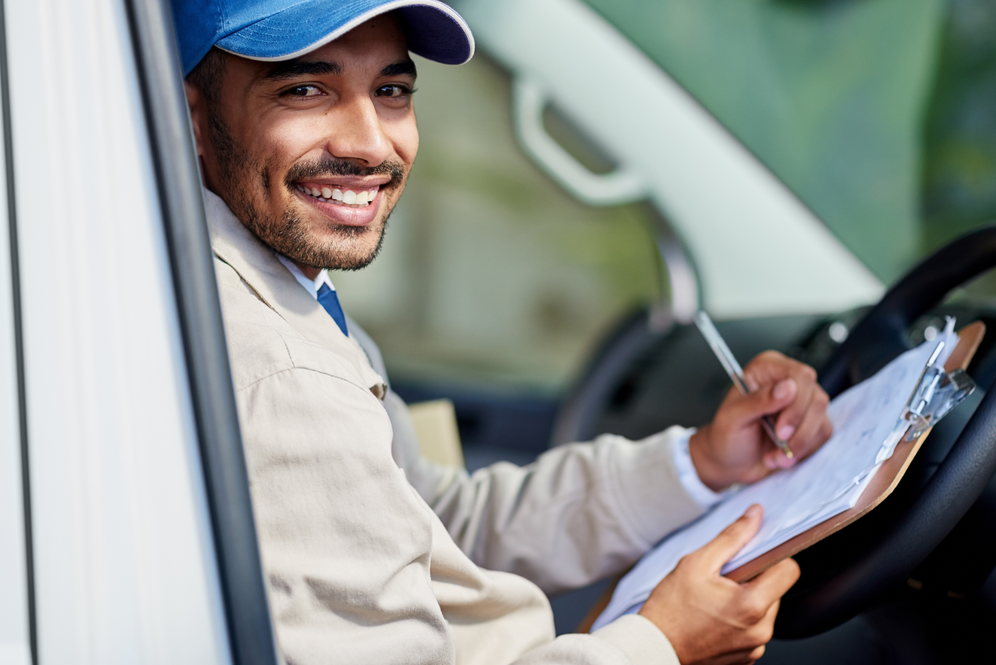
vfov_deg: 12.8
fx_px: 2961
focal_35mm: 107
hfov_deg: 19.1
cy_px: 312
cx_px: 508
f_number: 2
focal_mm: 85
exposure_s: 1/2000
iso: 250
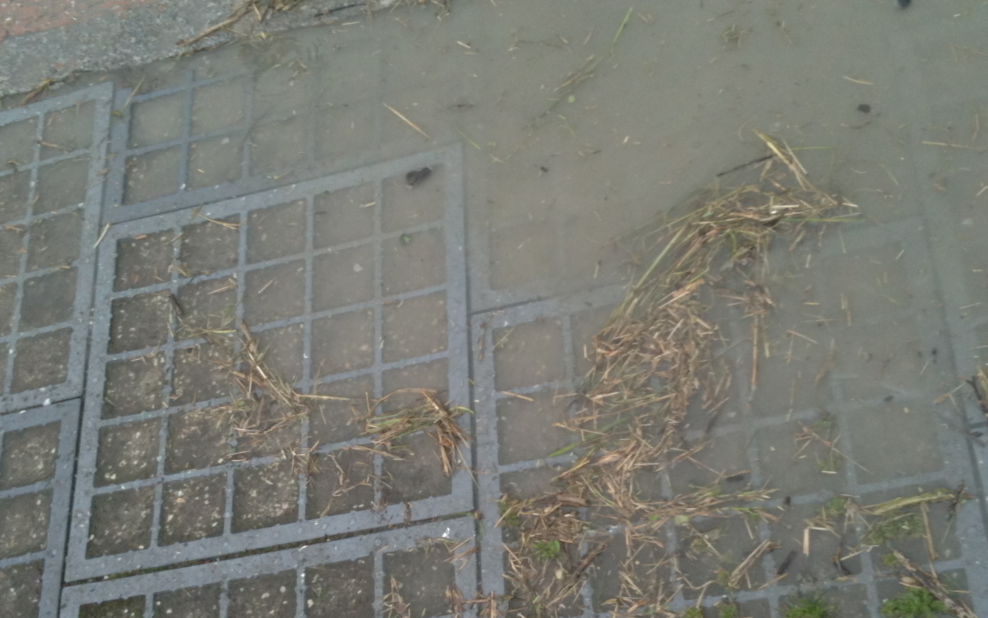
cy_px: 424
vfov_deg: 24.7
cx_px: 481
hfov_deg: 38.9
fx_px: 1400
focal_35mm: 52
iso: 64
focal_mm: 3.85
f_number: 2.8
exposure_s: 1/225
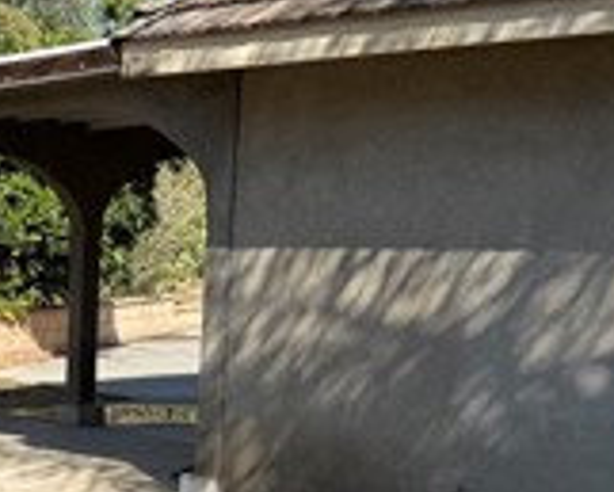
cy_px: 557
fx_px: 1691
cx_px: -61
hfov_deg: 19.7
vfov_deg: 16.0
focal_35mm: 93
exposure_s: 1/3425
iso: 80
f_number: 1.78
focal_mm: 6.76
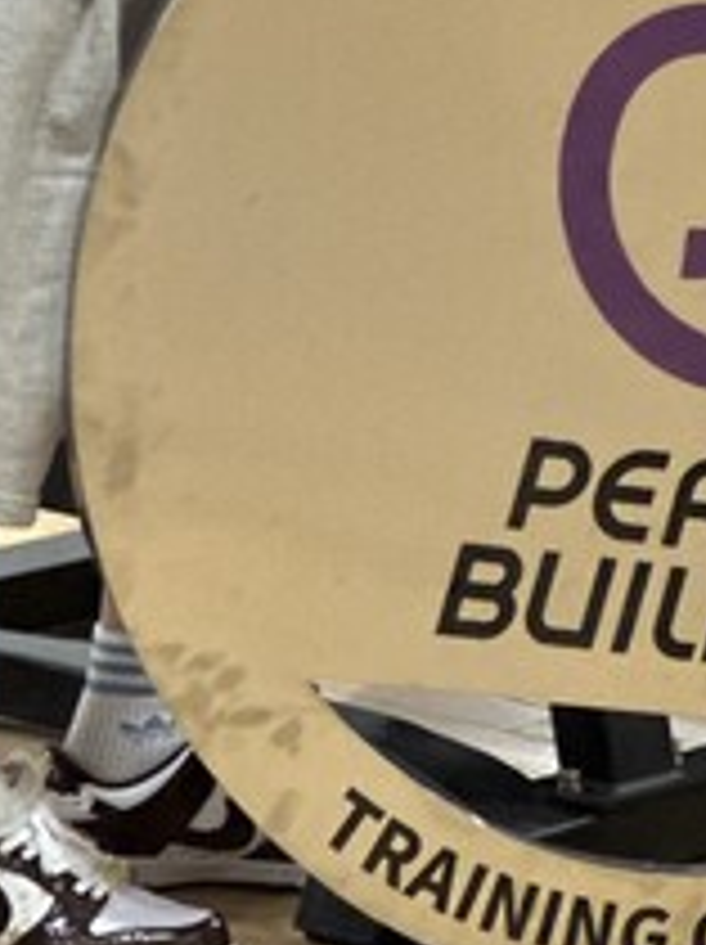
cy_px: -400
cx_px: 571
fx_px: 8011
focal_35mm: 294
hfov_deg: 5.0
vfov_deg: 6.7
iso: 400
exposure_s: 1/24
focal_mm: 9
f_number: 2.8
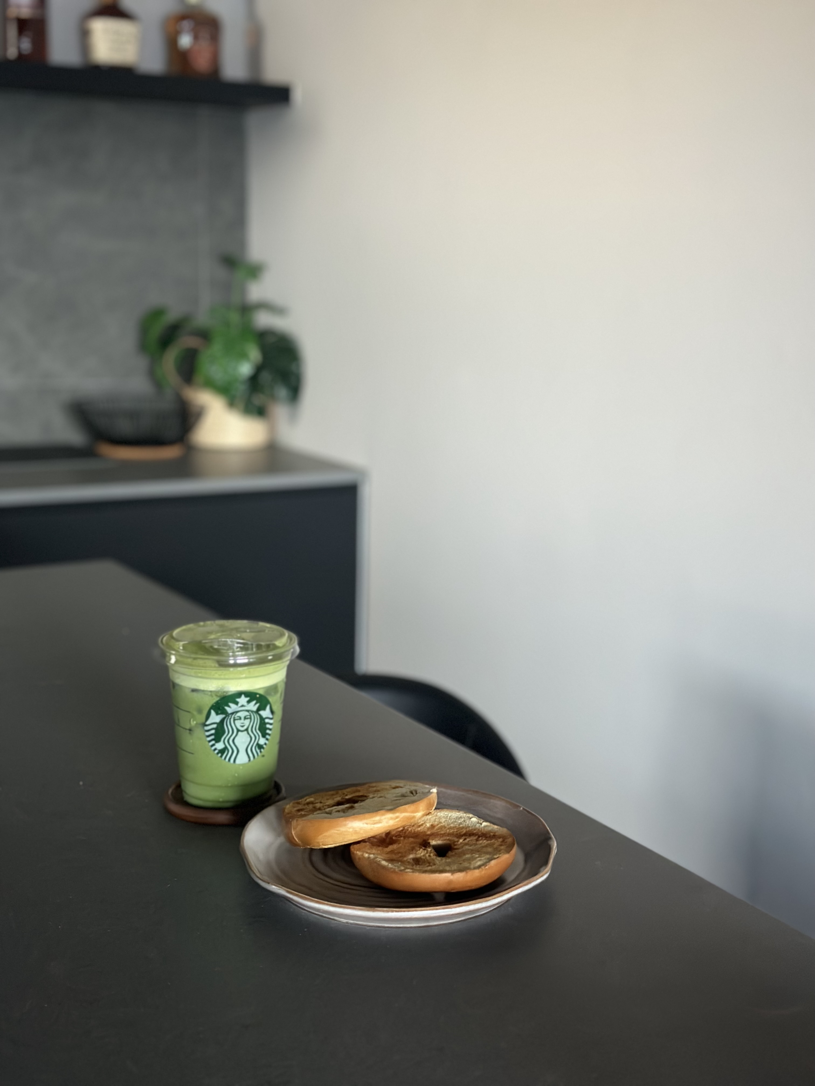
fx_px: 1507
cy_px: 543
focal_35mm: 48
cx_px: 408
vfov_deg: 39.7
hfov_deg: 30.3
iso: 400
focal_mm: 6.86
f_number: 1.78
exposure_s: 1/50
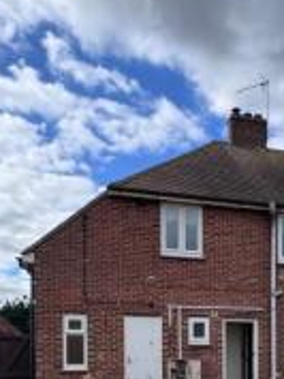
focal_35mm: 46
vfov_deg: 37.4
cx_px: 259
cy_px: 367
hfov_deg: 30.1
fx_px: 503
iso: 50
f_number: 2.2
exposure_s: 1/879
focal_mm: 2.22
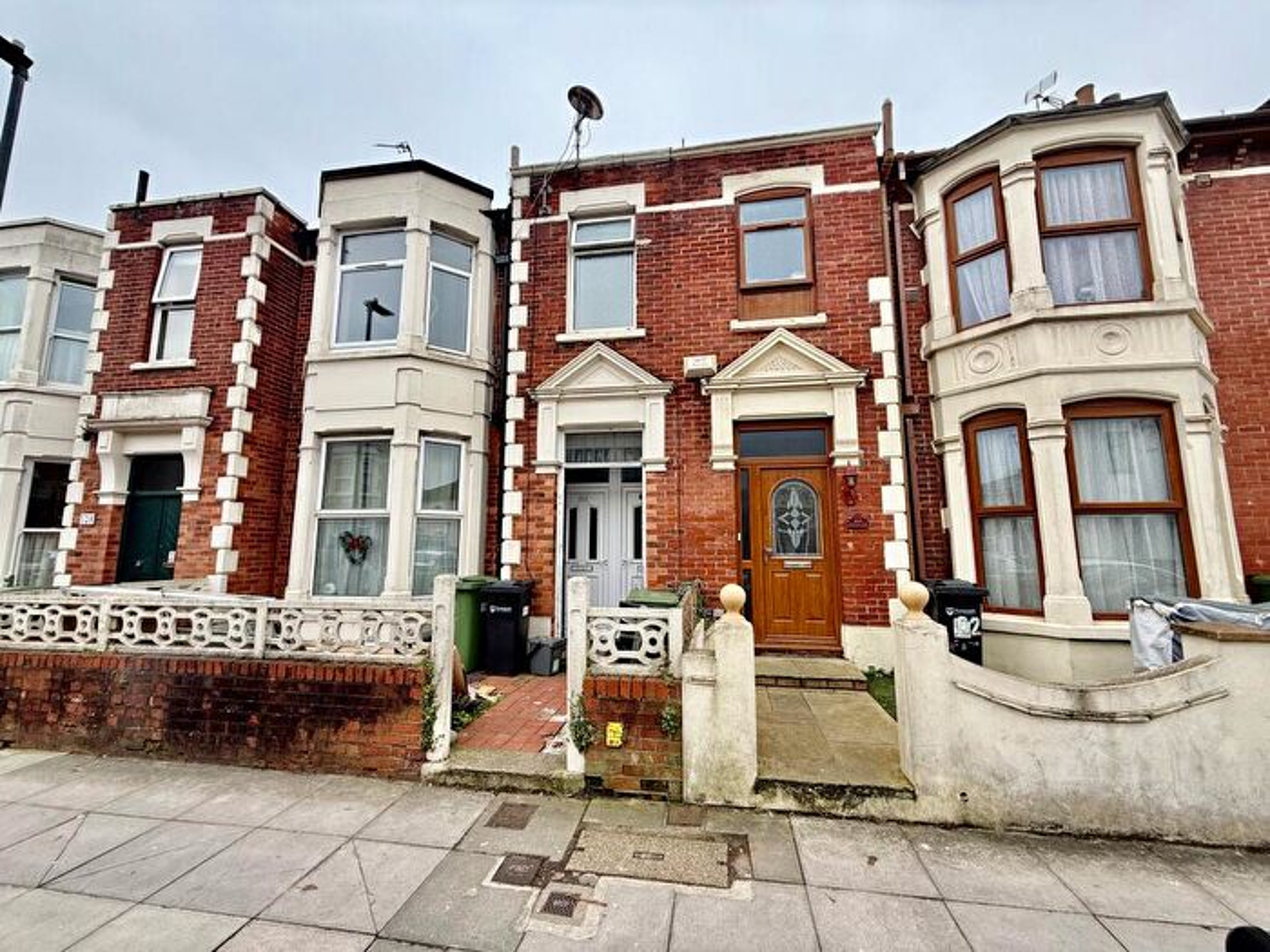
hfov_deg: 102.1
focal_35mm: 14
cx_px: 635
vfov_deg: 85.7
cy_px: 476
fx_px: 514
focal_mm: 2.22
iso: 50
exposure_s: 1/242
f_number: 2.2
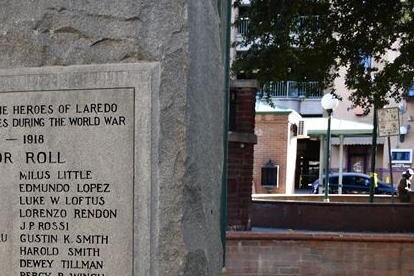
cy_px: 266
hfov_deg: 22.0
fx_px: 1023
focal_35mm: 89
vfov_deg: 15.1
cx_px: -5
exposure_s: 1/250
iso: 400
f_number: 5
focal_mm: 24
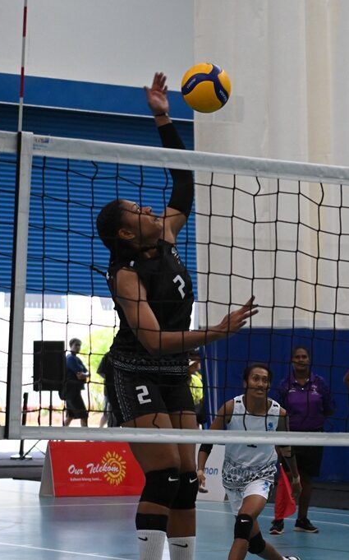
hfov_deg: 8.1
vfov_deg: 13.0
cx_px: 356
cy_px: 280
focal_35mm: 161
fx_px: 2453
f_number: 4.5
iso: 3600
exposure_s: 1/2000
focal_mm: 70
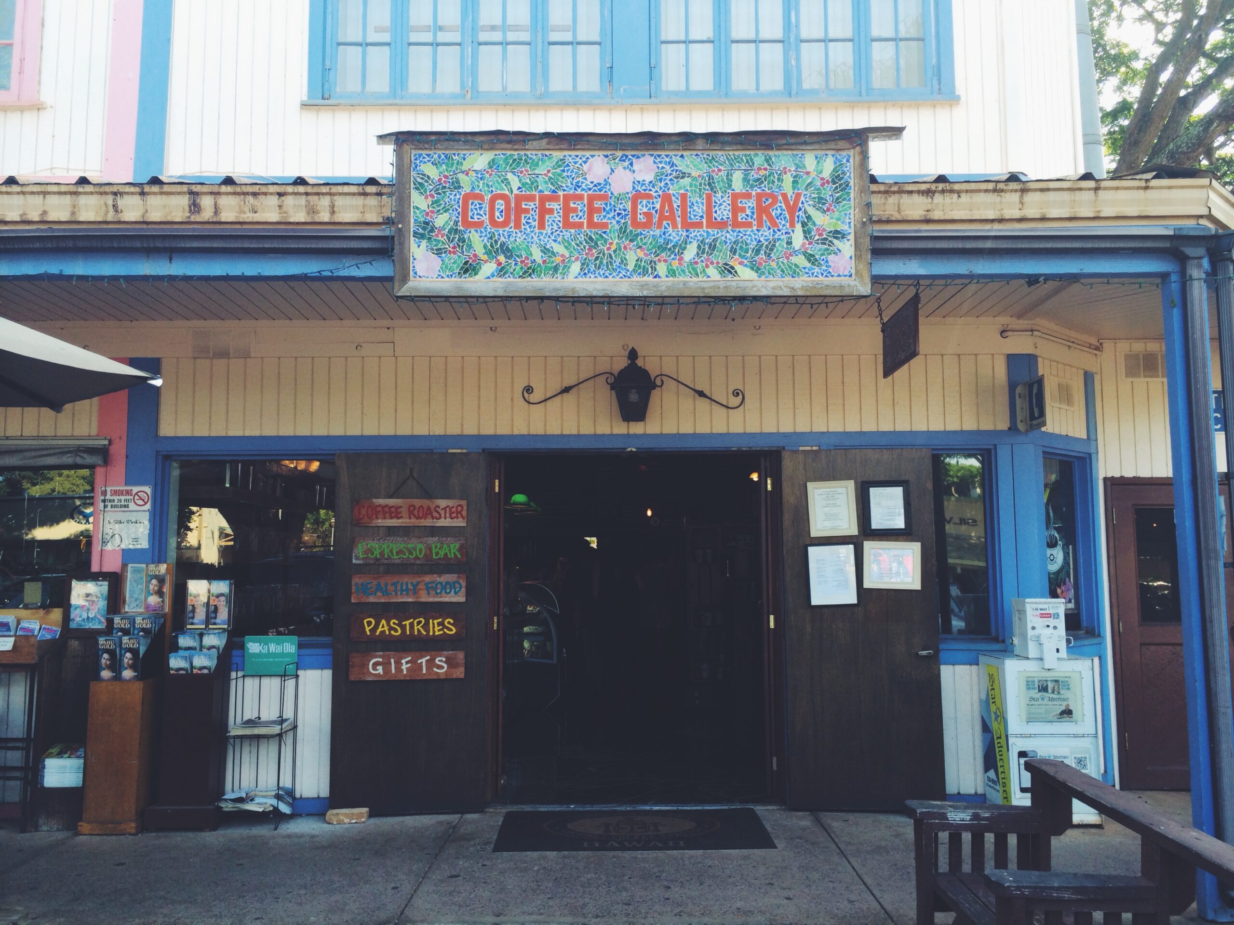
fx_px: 1069
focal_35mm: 30
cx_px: 617
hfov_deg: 60.0
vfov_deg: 46.8
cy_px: 462
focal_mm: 4.12
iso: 32
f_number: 2.2
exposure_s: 1/157
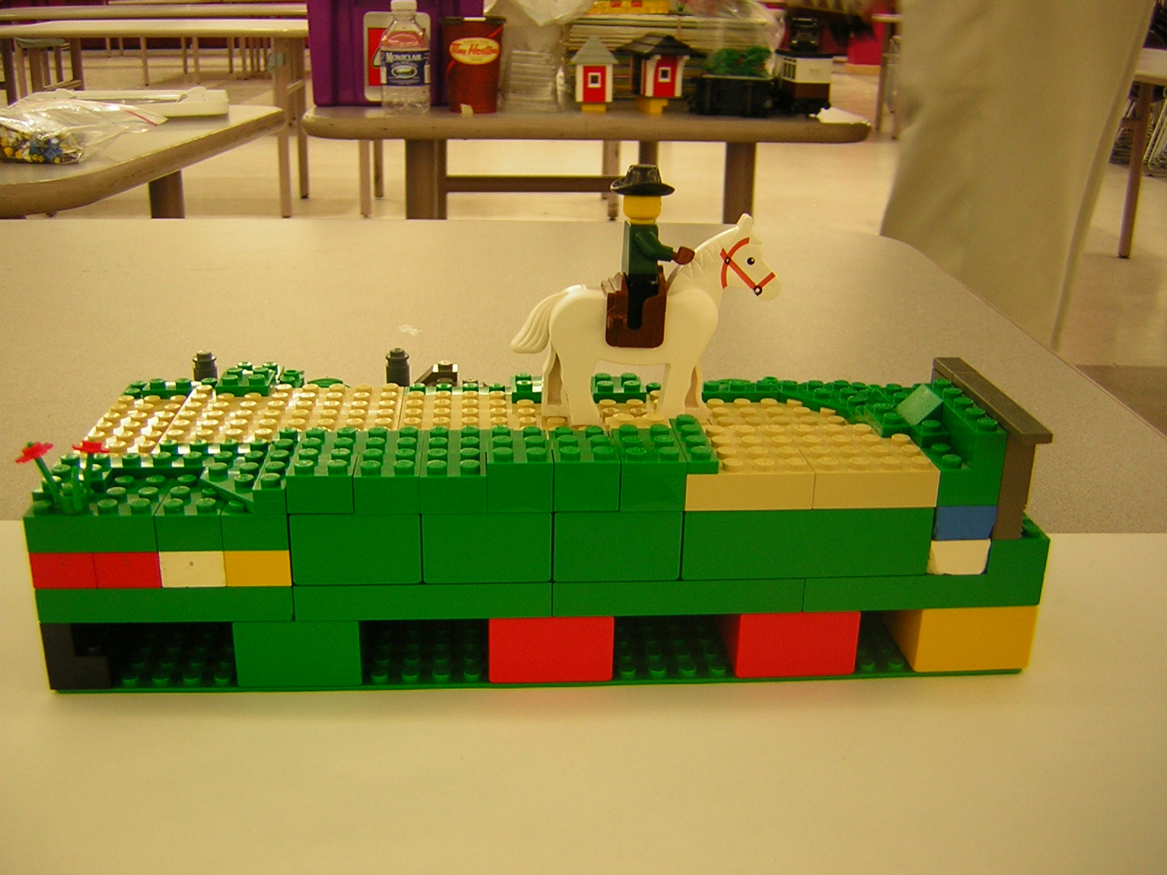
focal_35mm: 36
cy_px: 438
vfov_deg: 39.7
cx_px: 584
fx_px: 1214
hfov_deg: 51.4
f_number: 2.6
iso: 50
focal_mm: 4.7
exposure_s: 1/6.1
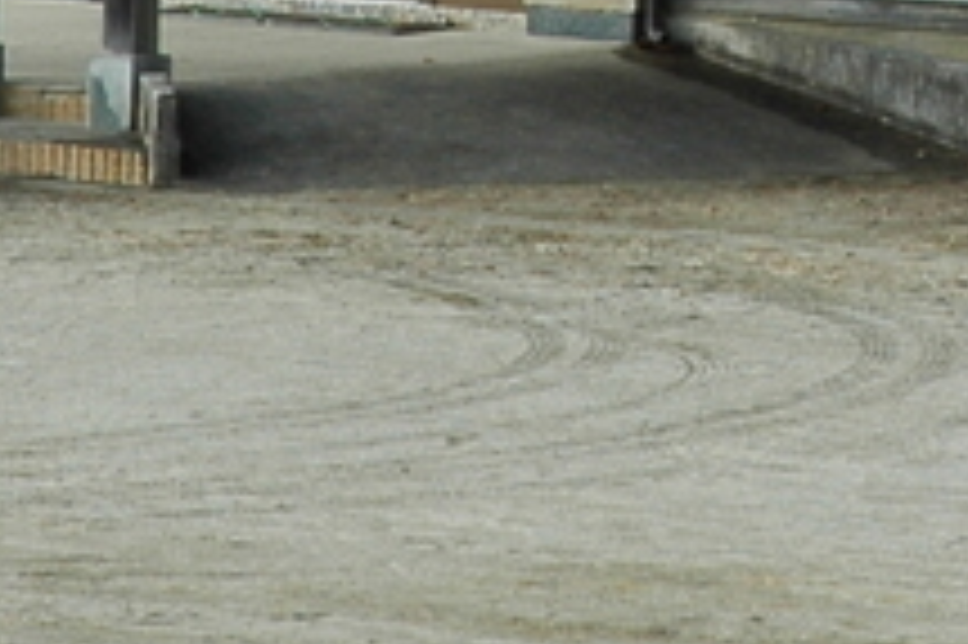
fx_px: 12601
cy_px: -1121
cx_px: 1508
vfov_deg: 2.9
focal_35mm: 469
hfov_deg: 4.4
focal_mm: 56
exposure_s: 1/200
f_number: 10
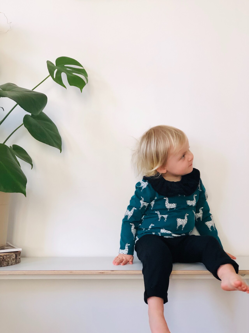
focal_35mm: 57
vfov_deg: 33.8
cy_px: 166
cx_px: 124
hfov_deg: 25.7
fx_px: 547
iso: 64
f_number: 2.8
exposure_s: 1/30
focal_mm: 6.6
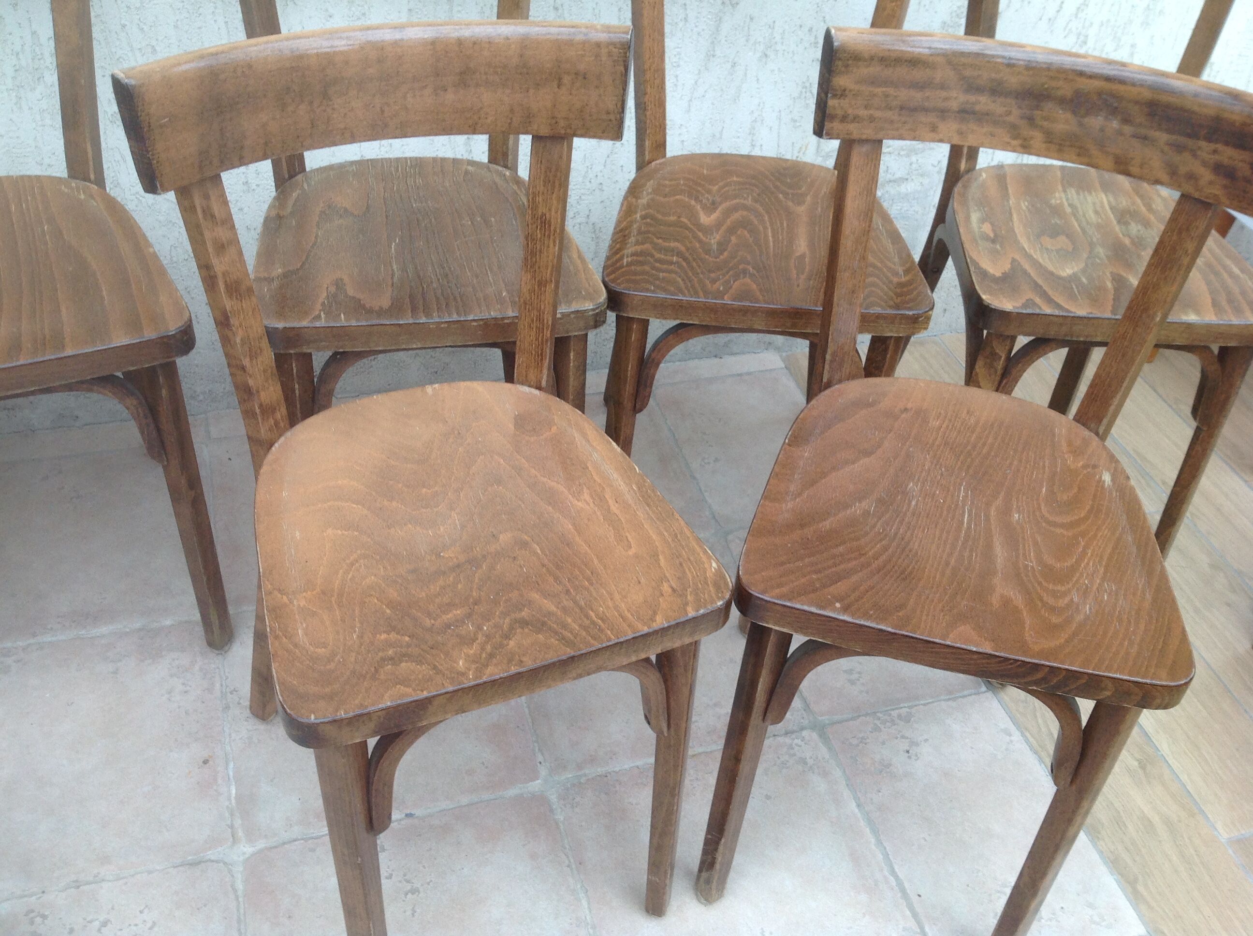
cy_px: 468
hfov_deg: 52.7
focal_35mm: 35
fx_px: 1265
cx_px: 626
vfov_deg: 40.6
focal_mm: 4.28
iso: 80
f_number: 2.4
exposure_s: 1/60
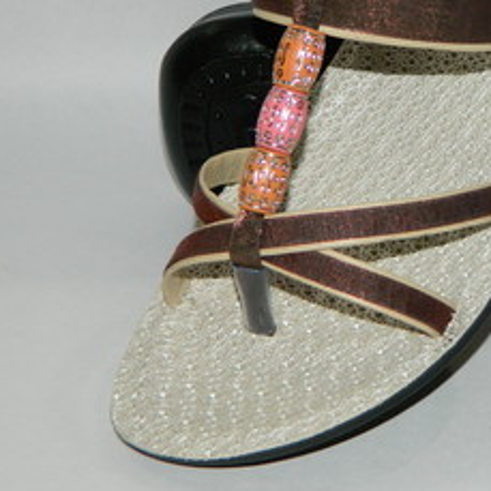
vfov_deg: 15.8
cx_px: 527
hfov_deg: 15.5
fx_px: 1765
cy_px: 128
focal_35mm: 110
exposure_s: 1/50
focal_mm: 10.2
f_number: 3.8
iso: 200
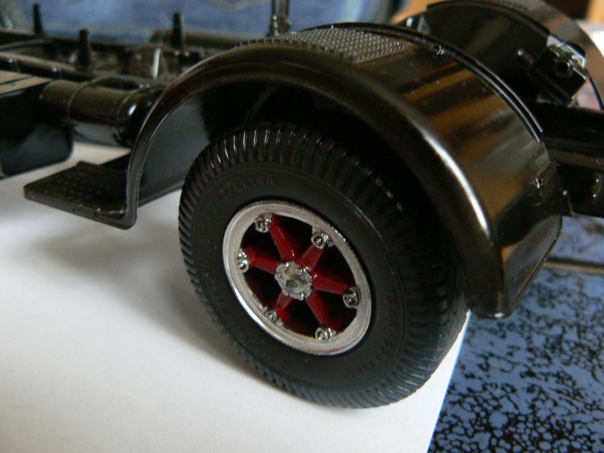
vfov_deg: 39.7
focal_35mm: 36
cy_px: 226
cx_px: 302
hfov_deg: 51.4
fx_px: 628
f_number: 2.8
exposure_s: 1/8
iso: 200
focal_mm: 6
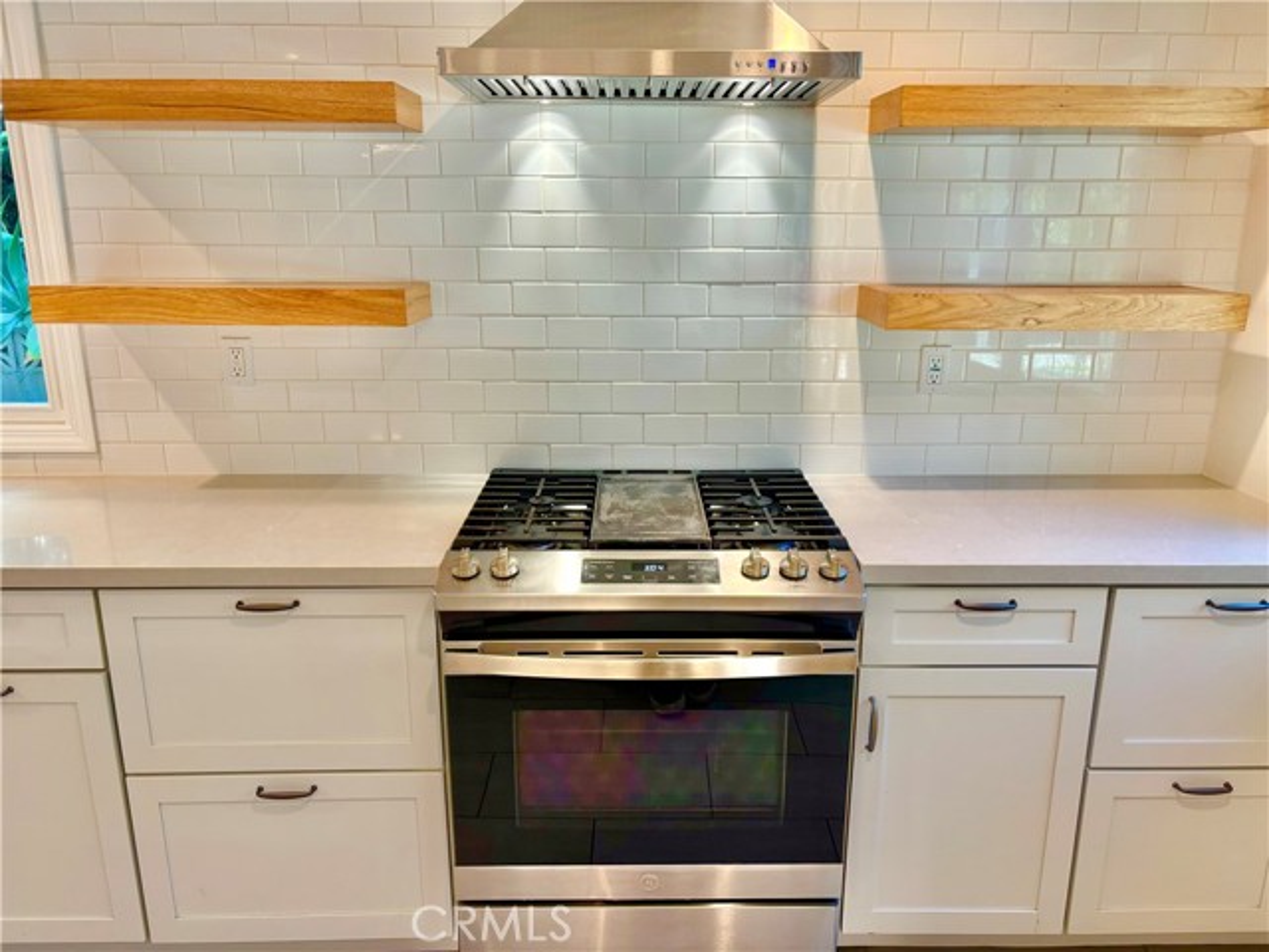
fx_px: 953
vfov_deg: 53.1
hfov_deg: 67.3
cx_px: 634
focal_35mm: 26
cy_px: 476
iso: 100
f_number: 1.6
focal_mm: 5.96
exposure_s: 1/120
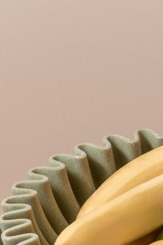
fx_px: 2240
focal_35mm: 330
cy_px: 217
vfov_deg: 6.2
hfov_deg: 4.2
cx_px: 210
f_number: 5.6
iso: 50
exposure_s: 1/125
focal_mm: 122
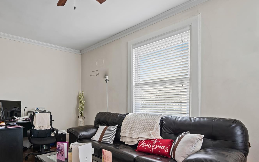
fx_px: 155
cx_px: 75
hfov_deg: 75.6
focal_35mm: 22
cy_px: 98
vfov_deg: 54.6
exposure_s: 1/5
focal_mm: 14
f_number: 8
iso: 640
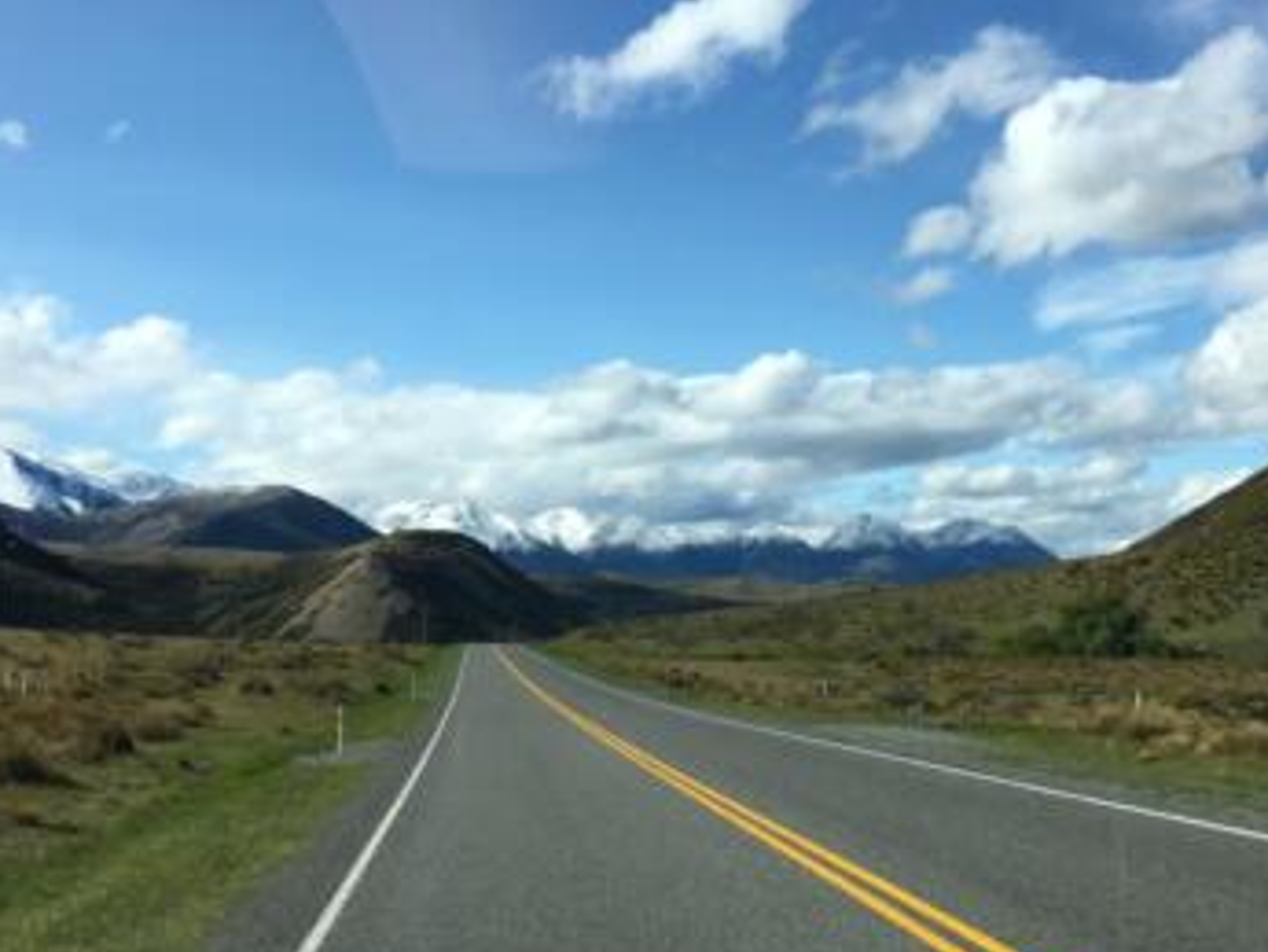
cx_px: 673
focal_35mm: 42
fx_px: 1539
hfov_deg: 44.8
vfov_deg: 34.4
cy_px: 509
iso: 25
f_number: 2.2
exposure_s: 1/1789
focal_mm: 4.15
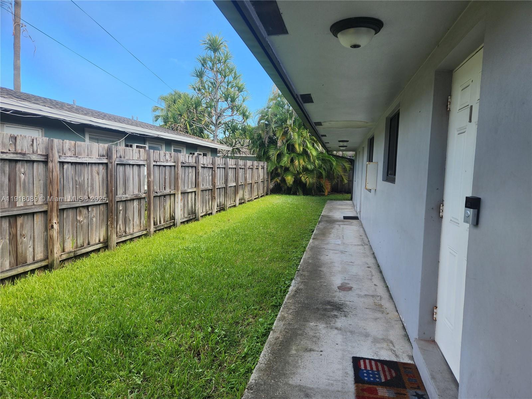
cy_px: 200
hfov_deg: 73.9
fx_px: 353
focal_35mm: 23
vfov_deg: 58.9
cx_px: 266
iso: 20
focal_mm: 5.4
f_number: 1.8
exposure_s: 1/505
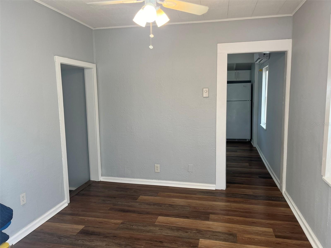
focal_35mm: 26
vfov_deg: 53.1
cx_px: 166
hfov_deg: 67.3
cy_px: 124
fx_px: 249
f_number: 1.6
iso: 80
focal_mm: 5.1
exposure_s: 1/120
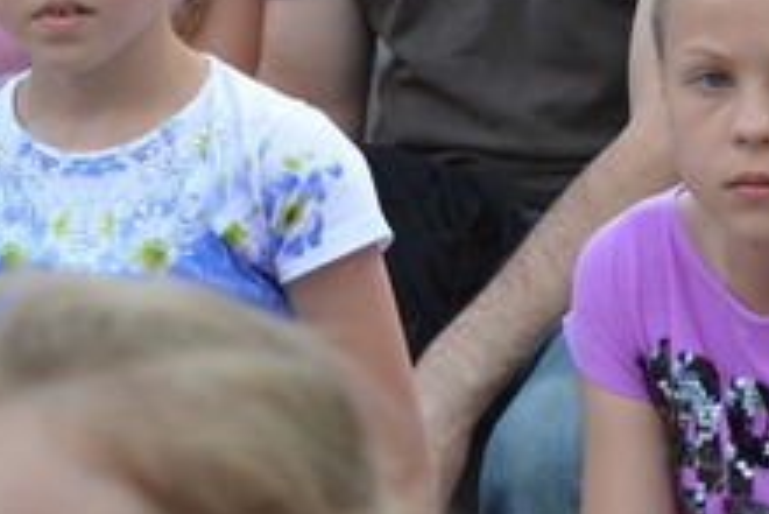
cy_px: -98
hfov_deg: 3.8
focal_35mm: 541
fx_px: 11564
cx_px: 266
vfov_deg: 2.5
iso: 800
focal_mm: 112
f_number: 6.3
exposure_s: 1/640
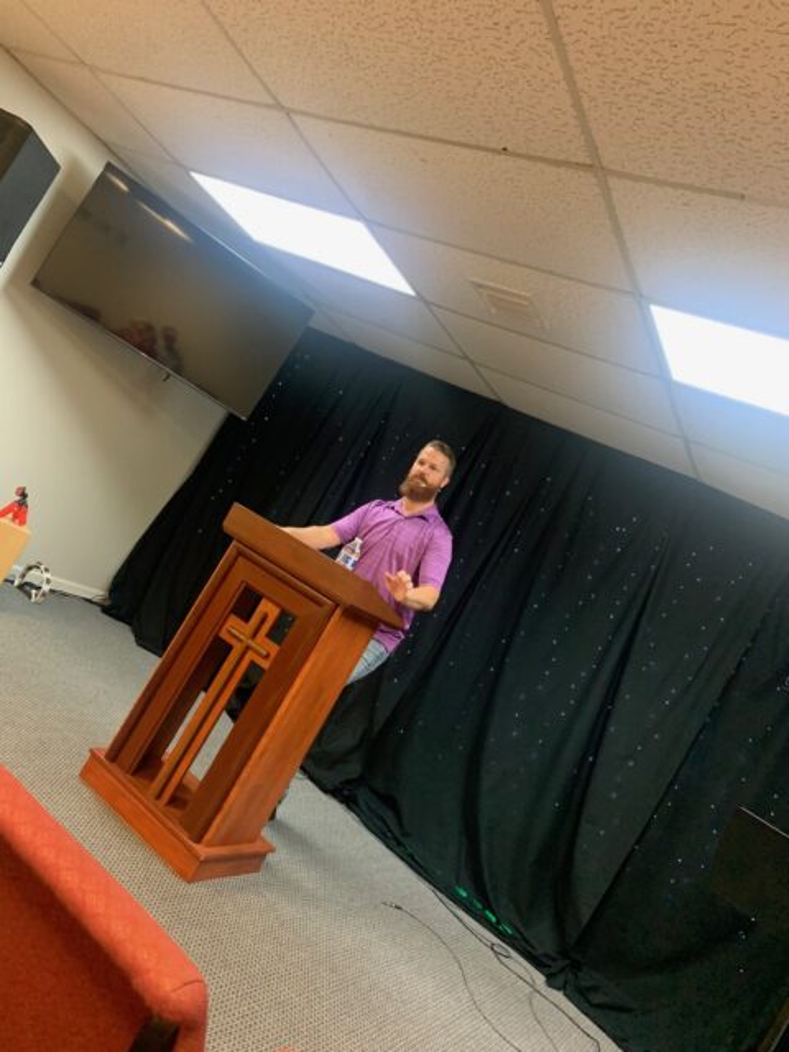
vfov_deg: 67.3
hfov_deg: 53.1
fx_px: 790
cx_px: 394
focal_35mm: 26
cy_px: 526
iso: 400
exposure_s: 1/60
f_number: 1.8
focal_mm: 4.25
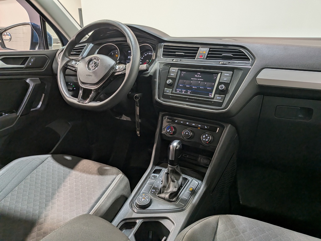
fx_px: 223
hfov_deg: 71.6
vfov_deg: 56.8
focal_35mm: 24
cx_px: 160
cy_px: 120
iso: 56
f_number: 1.7
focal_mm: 4.53
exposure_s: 1/33.3
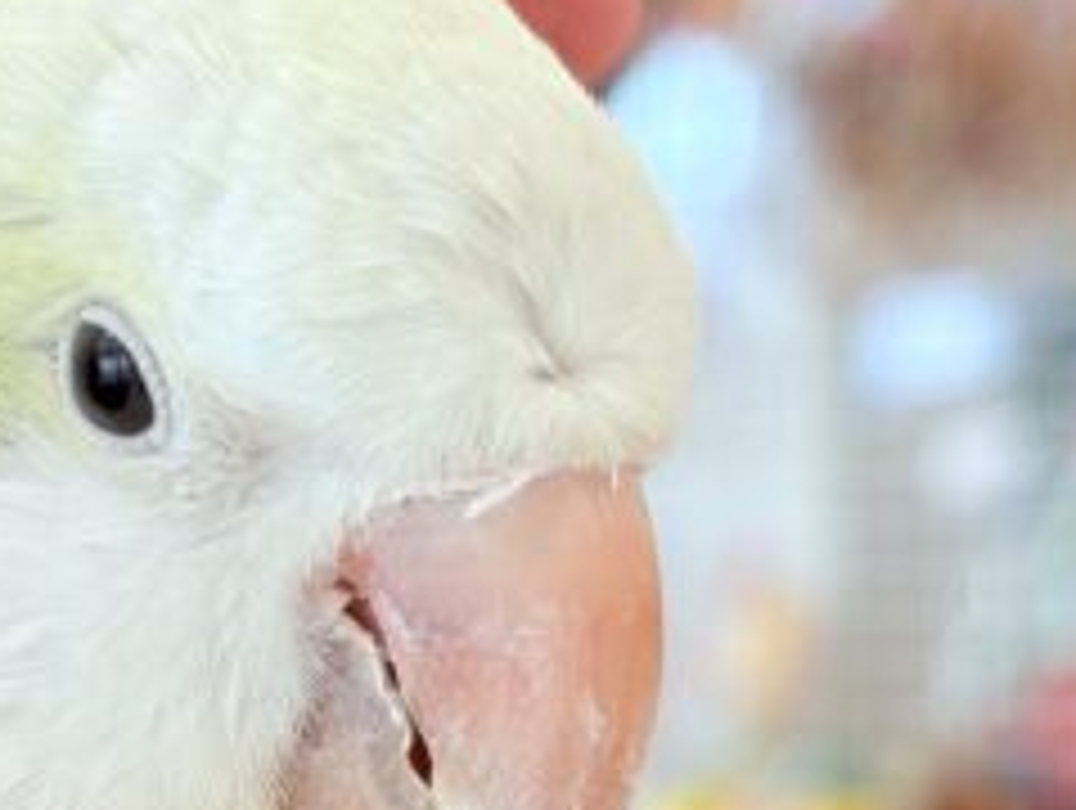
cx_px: 549
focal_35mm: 139
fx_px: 4327
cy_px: 770
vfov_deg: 10.6
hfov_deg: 14.2
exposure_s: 1/80
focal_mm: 5.96
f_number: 1.6
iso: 50
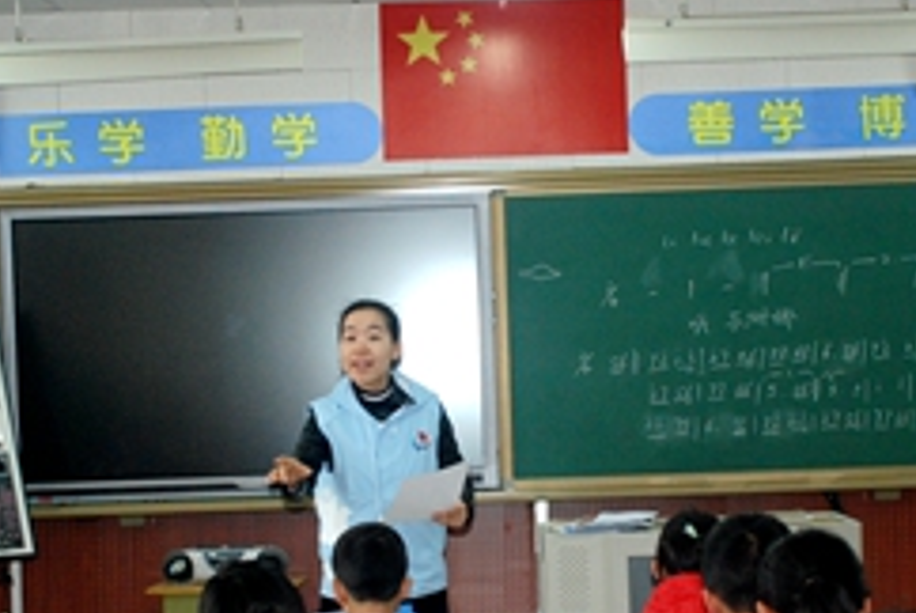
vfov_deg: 13.2
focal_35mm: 104
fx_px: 2649
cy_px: 424
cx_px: 492
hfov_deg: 19.6
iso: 400
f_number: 4
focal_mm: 28
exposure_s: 1/60
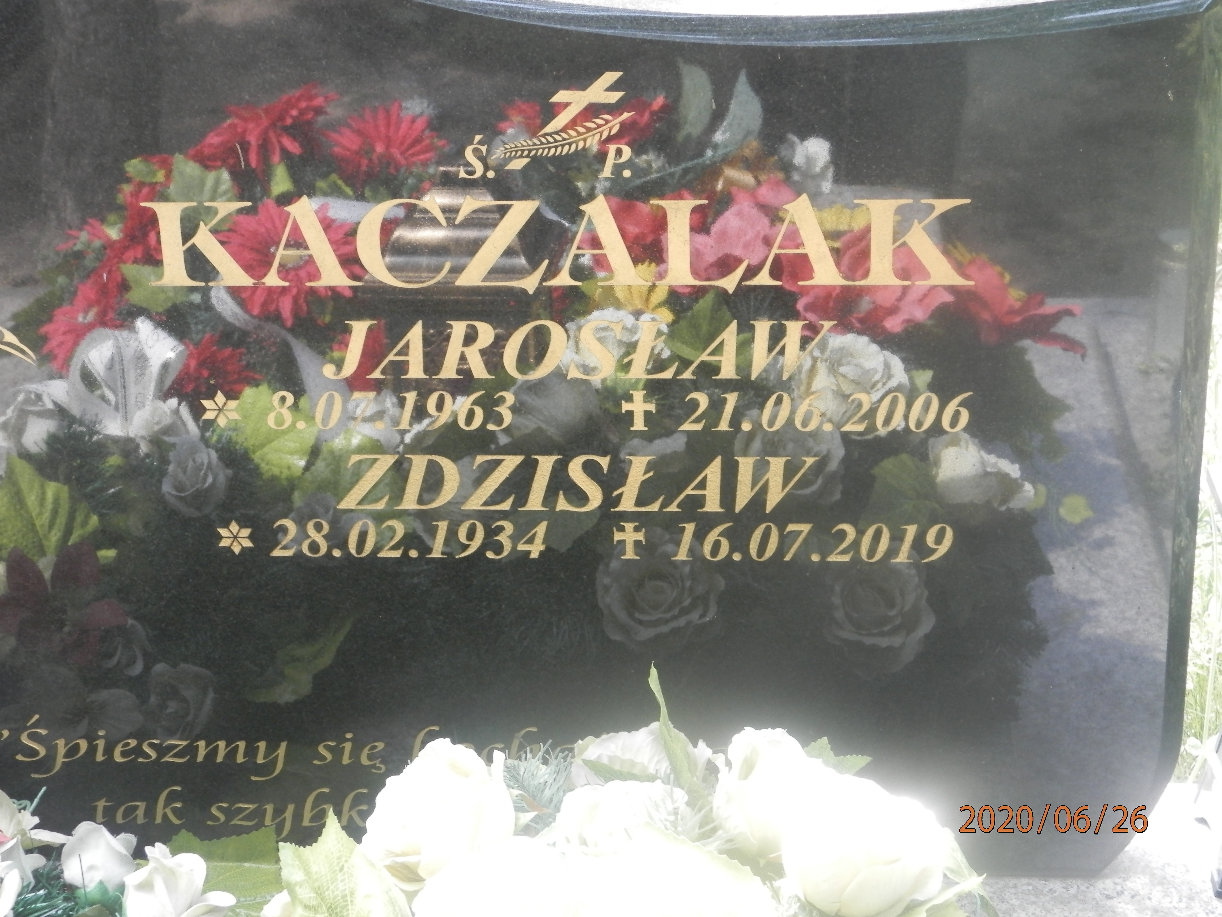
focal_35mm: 68
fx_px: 2401
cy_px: 458
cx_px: 611
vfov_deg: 21.6
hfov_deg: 28.6
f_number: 4
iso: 200
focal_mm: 12.2
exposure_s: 1/60
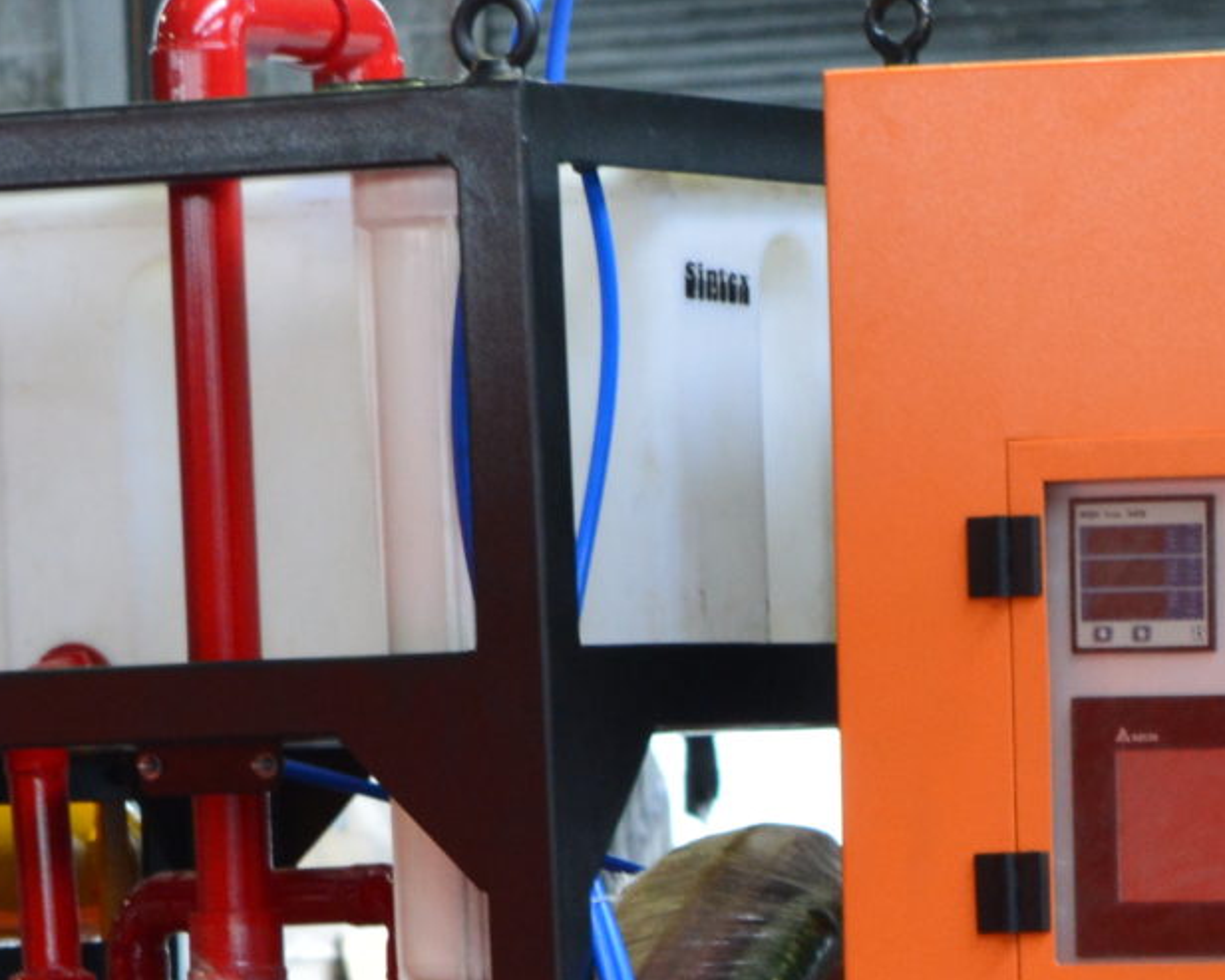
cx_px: 1273
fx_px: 11023
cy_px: 1550
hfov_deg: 6.3
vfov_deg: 5.0
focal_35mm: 304
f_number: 7.1
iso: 800
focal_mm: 52
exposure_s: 1/30
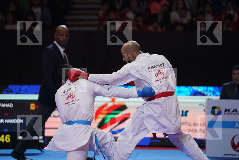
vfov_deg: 7.6
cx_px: 120
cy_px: 80
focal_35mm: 181
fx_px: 1202
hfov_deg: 11.4
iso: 4000
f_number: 2.8
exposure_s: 1/1000
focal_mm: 181
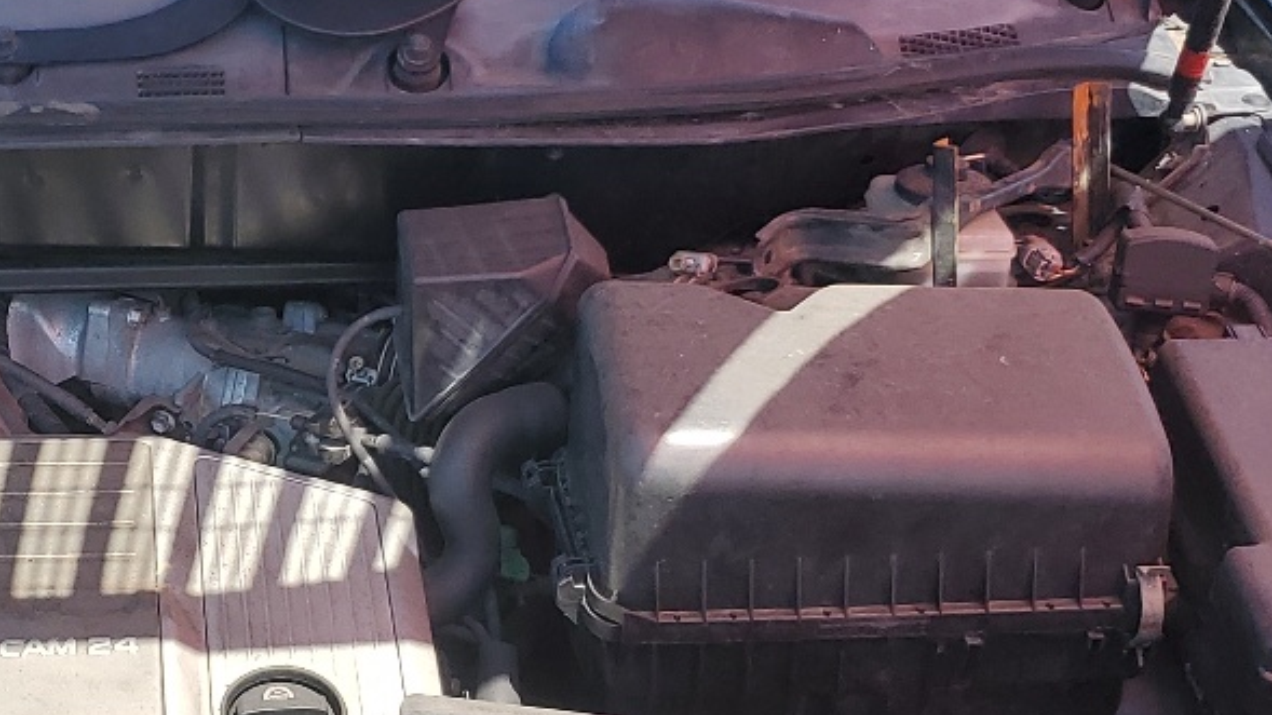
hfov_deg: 26.7
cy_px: 434
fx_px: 2596
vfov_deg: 15.7
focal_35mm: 77
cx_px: 155
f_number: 1.5
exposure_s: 1/1111
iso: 50
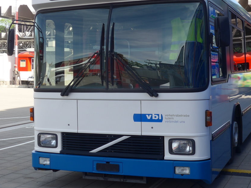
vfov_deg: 24.7
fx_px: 428
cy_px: 71
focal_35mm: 59
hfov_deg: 32.6
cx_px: 145
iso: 80
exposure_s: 1/500
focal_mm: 8.4
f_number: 2.8
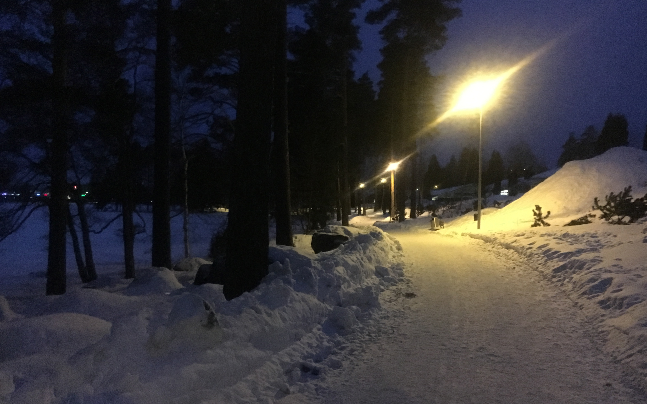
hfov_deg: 61.2
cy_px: 192
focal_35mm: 31
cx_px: 324
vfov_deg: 40.6
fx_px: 547
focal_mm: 4.15
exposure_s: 1/17
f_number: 2.2
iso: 1250
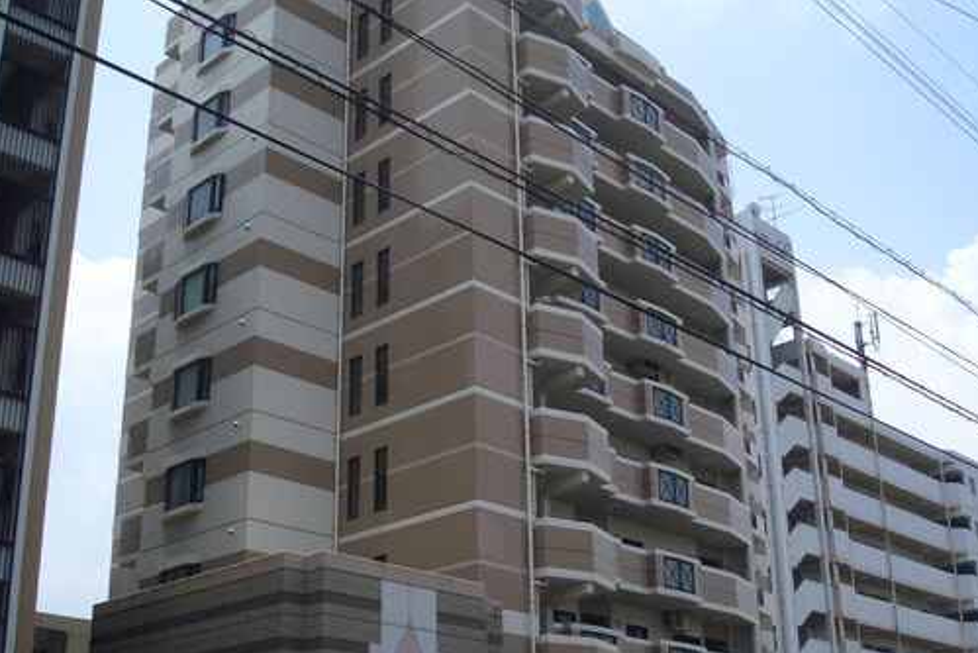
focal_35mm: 45
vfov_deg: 29.8
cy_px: 408
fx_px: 1223
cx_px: 480
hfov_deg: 43.6
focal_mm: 4.8
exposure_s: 1/640
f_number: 4
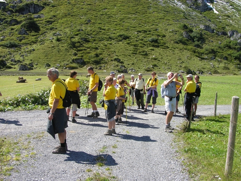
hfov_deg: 52.6
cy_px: 90
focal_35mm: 35
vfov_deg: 40.7
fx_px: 244
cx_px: 120
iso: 50
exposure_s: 1/185
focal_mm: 8.9
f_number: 5
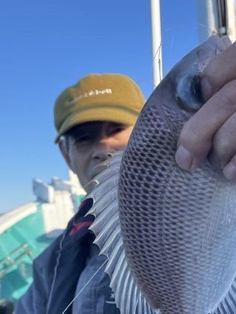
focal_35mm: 52
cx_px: 95
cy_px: 207
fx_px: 473
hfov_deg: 28.0
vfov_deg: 36.5
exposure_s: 1/1401
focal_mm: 4.2
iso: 32
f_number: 1.6
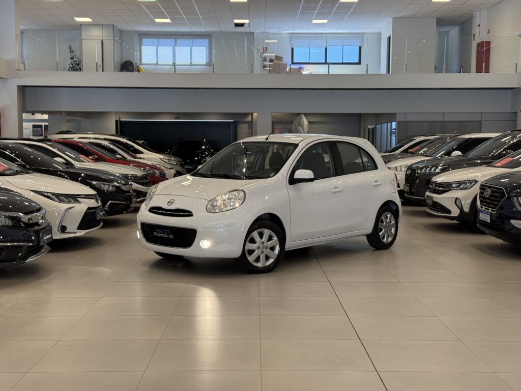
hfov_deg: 39.7
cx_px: 260
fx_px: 722
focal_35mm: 48
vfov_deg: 30.3
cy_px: 196
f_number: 1.78
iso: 125
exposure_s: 1/120
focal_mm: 6.76
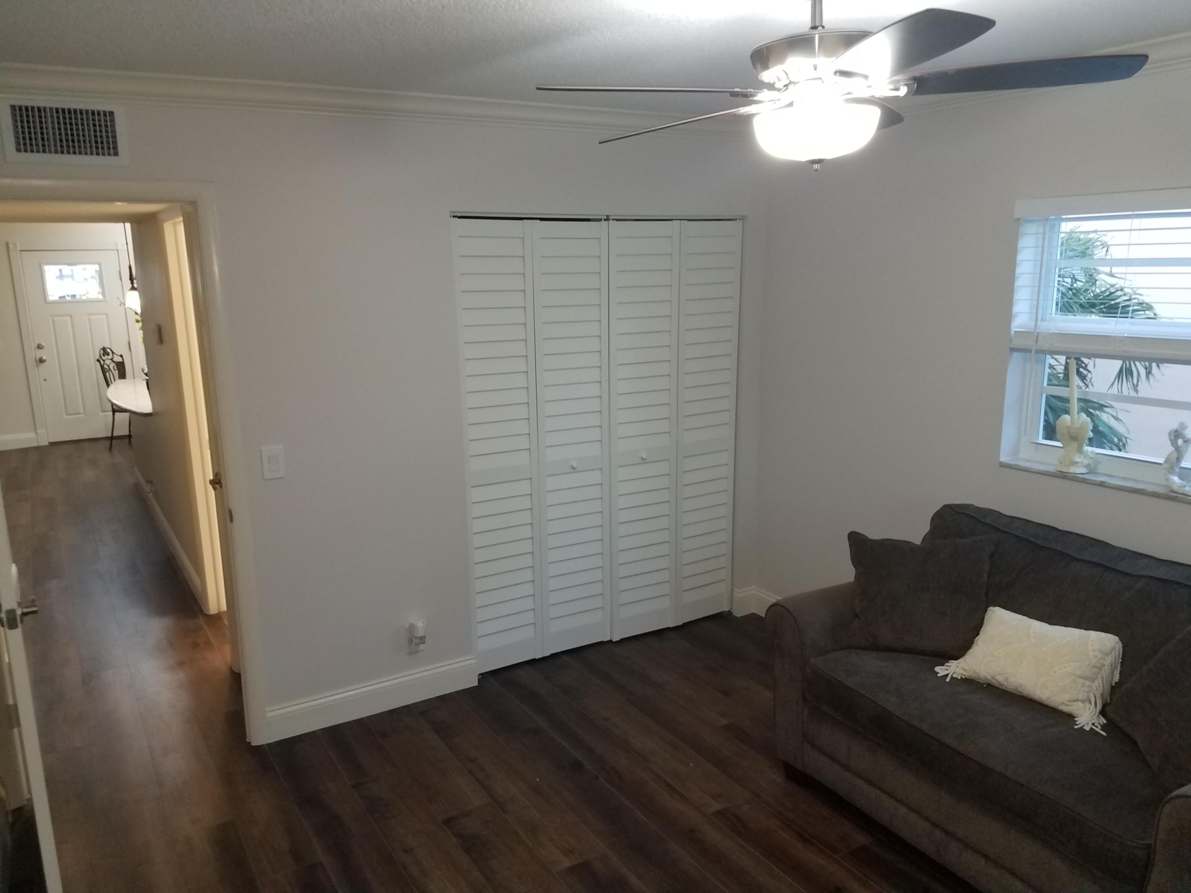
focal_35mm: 26
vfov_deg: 53.1
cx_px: 596
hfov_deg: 67.3
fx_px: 895
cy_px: 446
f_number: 1.7
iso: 100
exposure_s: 1/24
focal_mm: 4.2
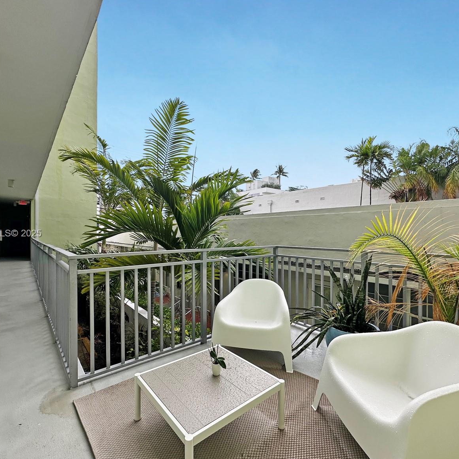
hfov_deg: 84.0
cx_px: 234
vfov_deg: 84.0
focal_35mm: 17
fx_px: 255
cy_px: 234
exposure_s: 1/248
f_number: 2.2
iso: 40
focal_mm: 2.22
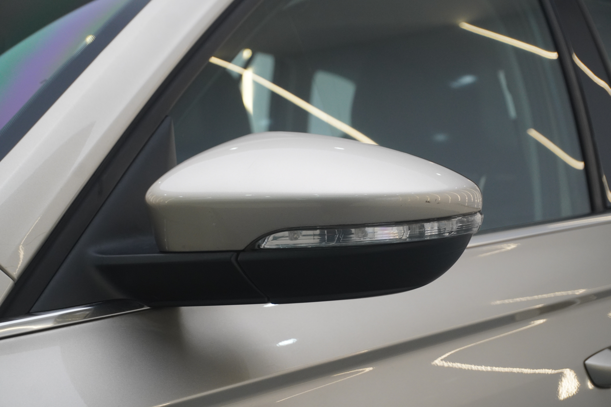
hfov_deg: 27.0
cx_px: 306
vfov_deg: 18.2
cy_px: 204
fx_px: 1273
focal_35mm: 75
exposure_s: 1/80
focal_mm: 50
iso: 1000
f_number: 6.3
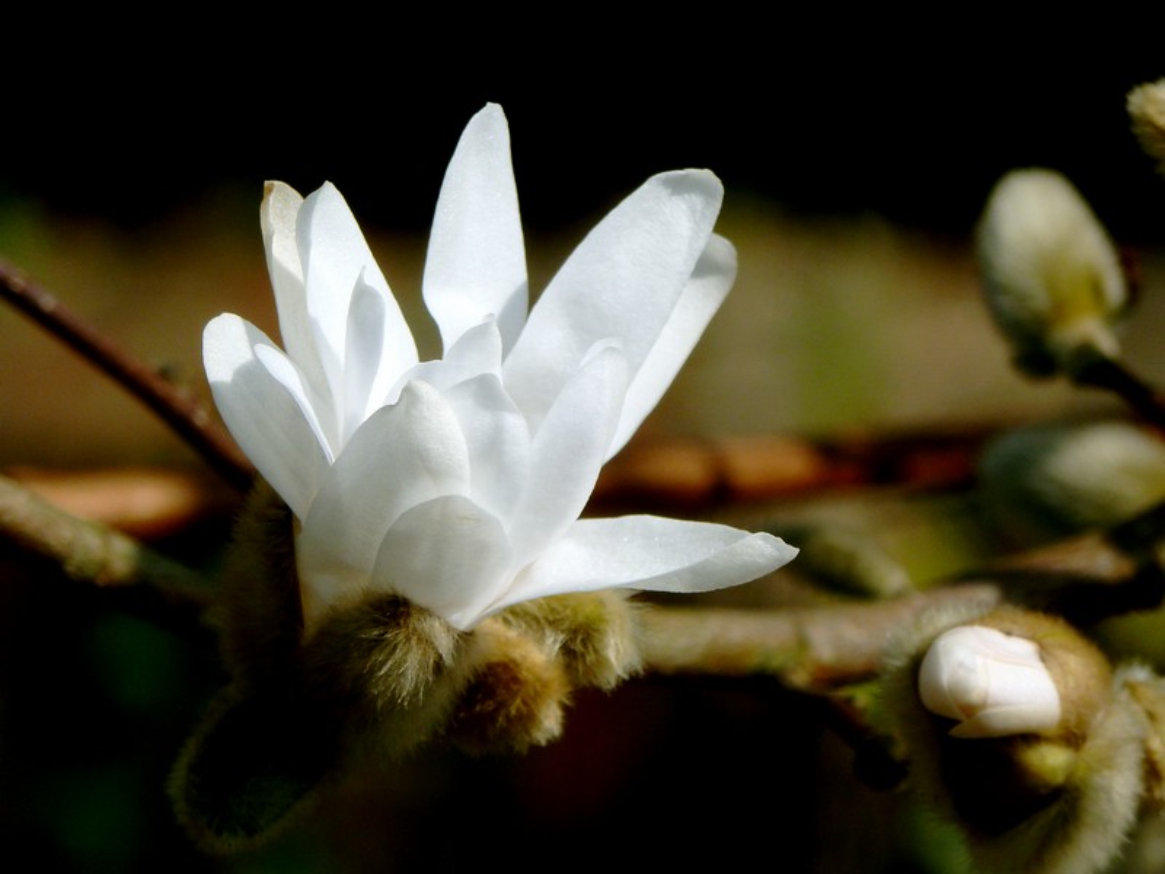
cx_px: 582
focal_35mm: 480
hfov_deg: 4.1
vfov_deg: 3.1
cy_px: 437
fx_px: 16154
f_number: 5.9
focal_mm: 68.8
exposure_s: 1/640
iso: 100
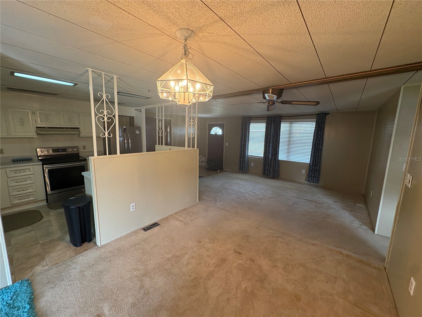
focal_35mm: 14
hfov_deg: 102.1
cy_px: 158
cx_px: 211
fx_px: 171
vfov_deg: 85.7
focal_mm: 2.22
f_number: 2.2
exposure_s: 1/60
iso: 200
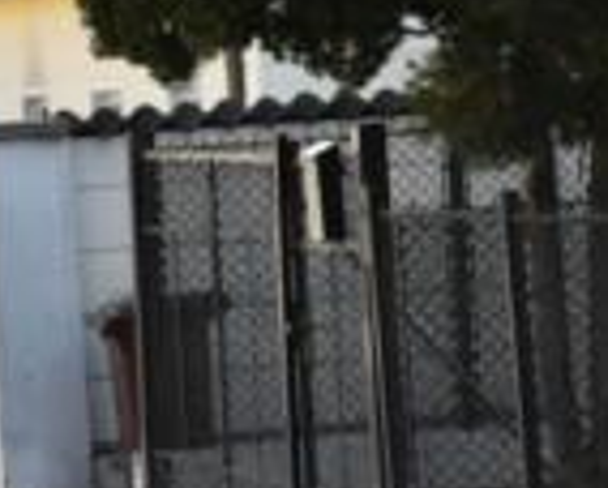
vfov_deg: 4.2
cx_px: -351
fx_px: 6697
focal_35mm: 372
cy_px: 477
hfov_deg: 5.1
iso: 2000
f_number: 13
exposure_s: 1/640
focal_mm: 75
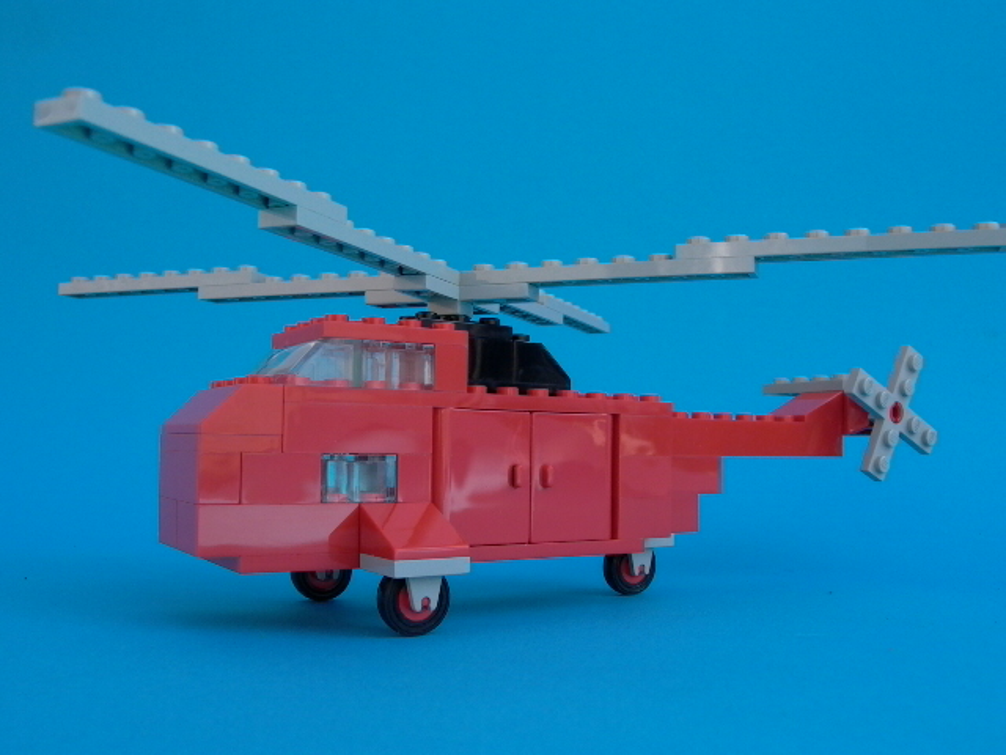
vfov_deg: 42.9
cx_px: 503
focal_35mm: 33
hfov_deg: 55.4
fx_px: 959
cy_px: 378
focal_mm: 7.13
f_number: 4.03
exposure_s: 1/356
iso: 100
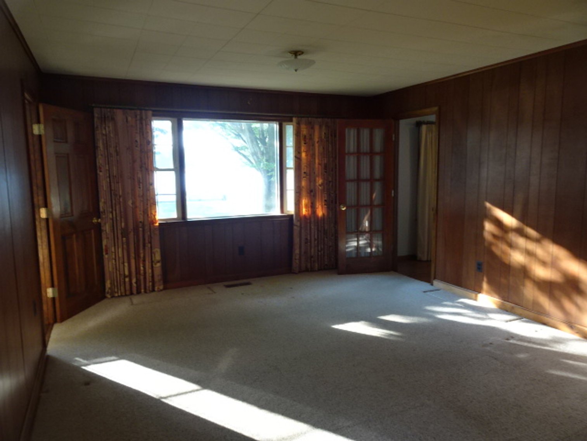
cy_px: 220
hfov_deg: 71.6
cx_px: 294
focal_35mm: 24
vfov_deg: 56.8
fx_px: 407
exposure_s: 1/30
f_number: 3.5
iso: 125
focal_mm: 4.1
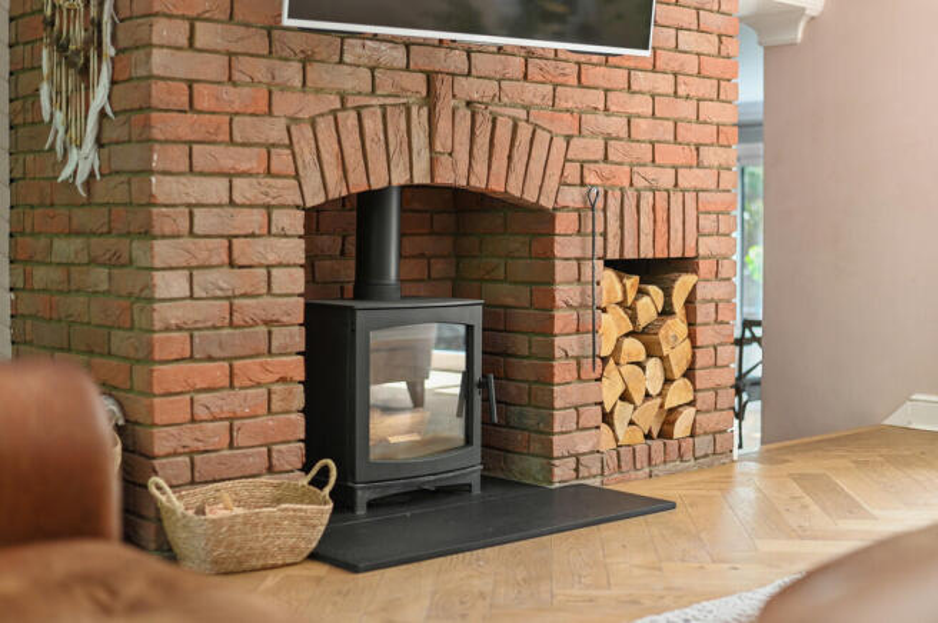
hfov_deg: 39.6
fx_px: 1301
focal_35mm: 50
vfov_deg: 26.9
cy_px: 312
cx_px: 469
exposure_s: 1/15
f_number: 1.8
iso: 400
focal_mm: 50
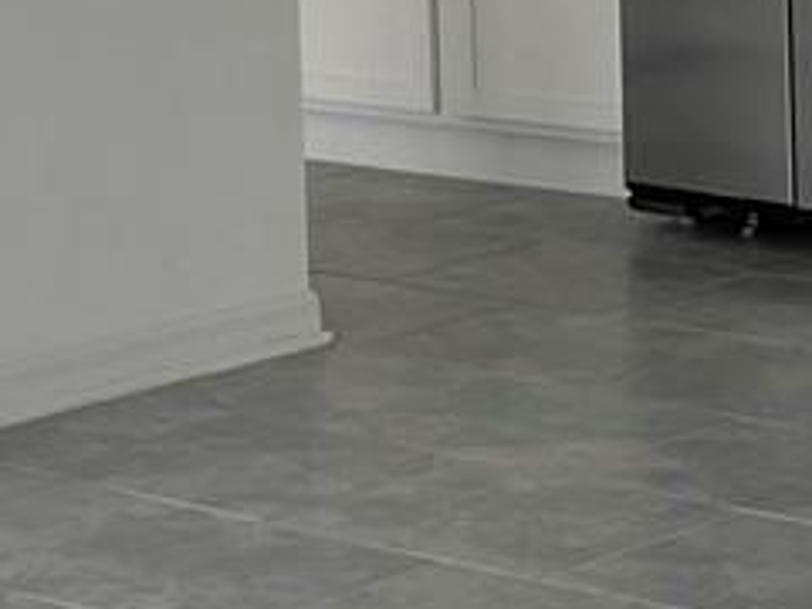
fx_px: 3917
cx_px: -108
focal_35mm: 167
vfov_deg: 8.5
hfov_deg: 11.6
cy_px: -589
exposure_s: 1/121
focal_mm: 5.1
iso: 64
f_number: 1.6
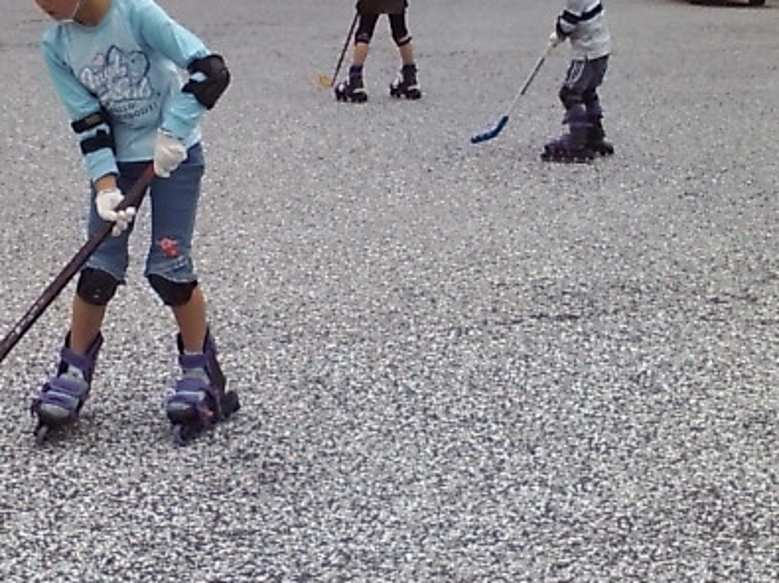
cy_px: 276
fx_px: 1057
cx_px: 341
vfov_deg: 30.9
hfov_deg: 40.4
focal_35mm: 47
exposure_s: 1/909
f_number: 3.5
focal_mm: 3.73
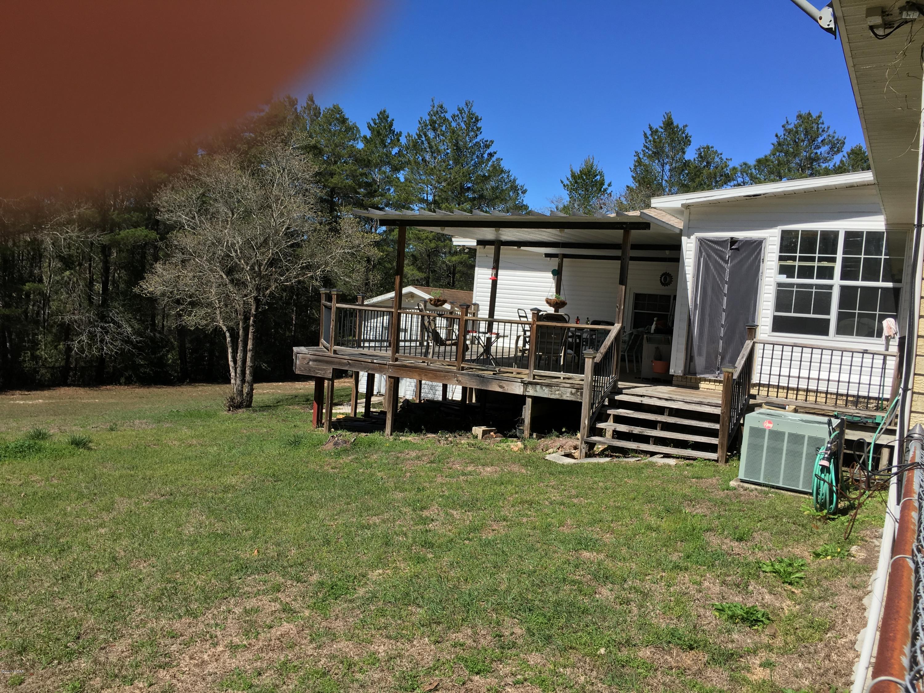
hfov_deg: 61.7
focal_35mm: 29
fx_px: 774
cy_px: 346
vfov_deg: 48.2
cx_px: 462
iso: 25
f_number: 2.2
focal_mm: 4.15
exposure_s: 1/1538
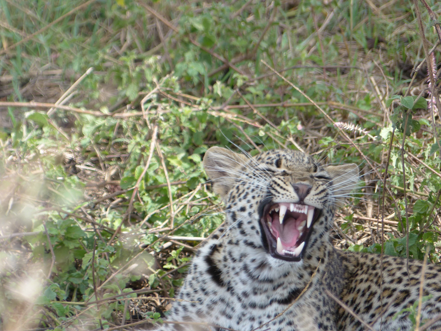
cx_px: 220
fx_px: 5962
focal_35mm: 468
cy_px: 166
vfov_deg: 3.2
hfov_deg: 4.2
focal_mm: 84.3
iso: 100
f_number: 2.8
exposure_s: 1/500
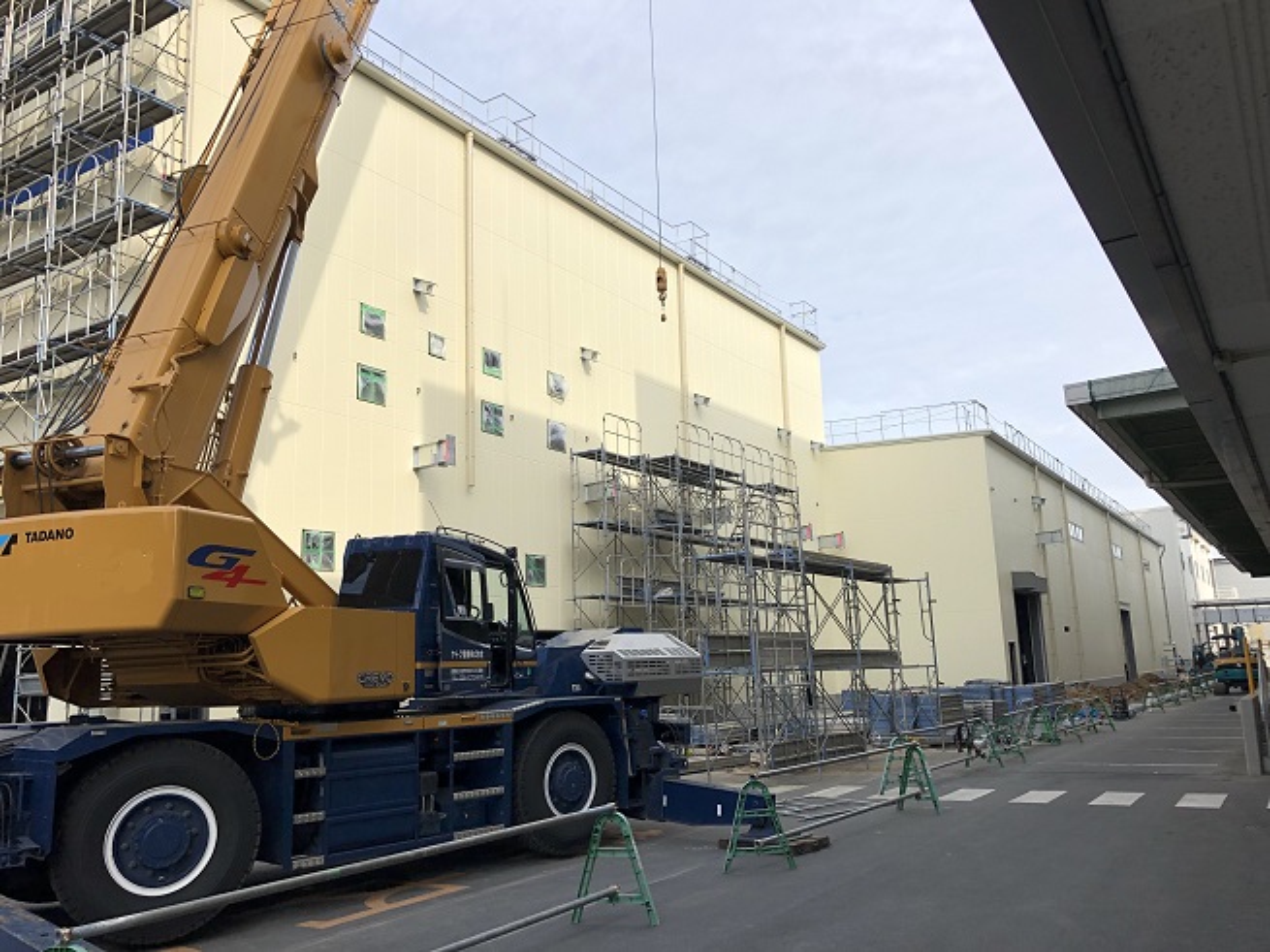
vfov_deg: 49.7
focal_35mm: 28
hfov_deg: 63.5
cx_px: 635
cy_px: 476
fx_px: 1027
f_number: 1.8
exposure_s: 1/1675
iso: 20
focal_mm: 3.99
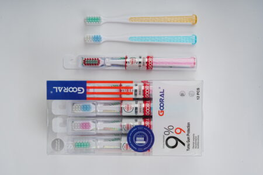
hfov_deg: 39.6
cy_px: 88
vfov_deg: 27.0
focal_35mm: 50
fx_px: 365
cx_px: 132
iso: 320
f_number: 22
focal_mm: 50
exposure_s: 1/160
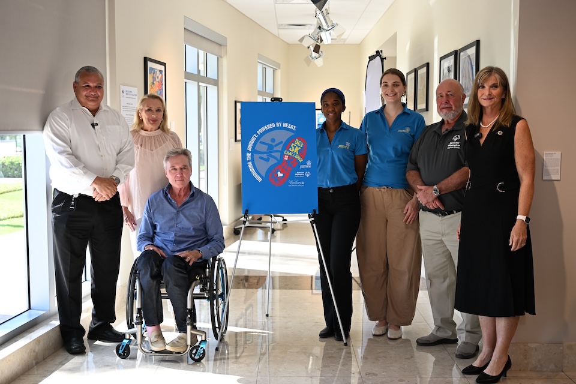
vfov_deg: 30.5
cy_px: 192
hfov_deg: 44.5
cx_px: 288
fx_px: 704
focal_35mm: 44
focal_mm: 44
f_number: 4
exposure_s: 1/250
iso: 800
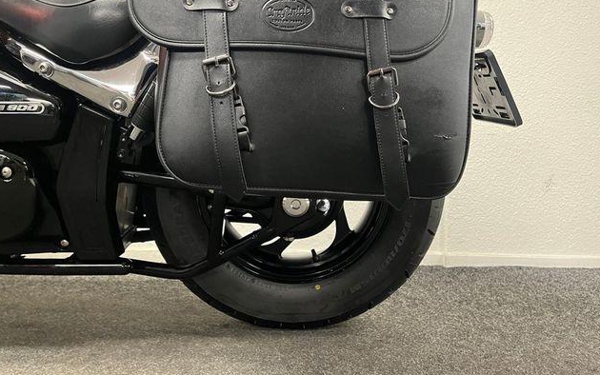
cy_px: 148
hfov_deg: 66.5
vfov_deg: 44.3
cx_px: 299
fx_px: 458
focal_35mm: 28
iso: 500
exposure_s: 1/50
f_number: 1.6
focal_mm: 5.1
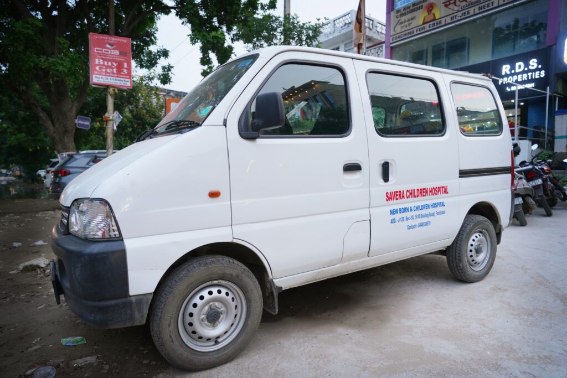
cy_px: 189
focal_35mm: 23
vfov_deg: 55.1
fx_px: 362
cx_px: 284
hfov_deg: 76.1
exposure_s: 1/160
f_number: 3.2
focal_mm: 23
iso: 800
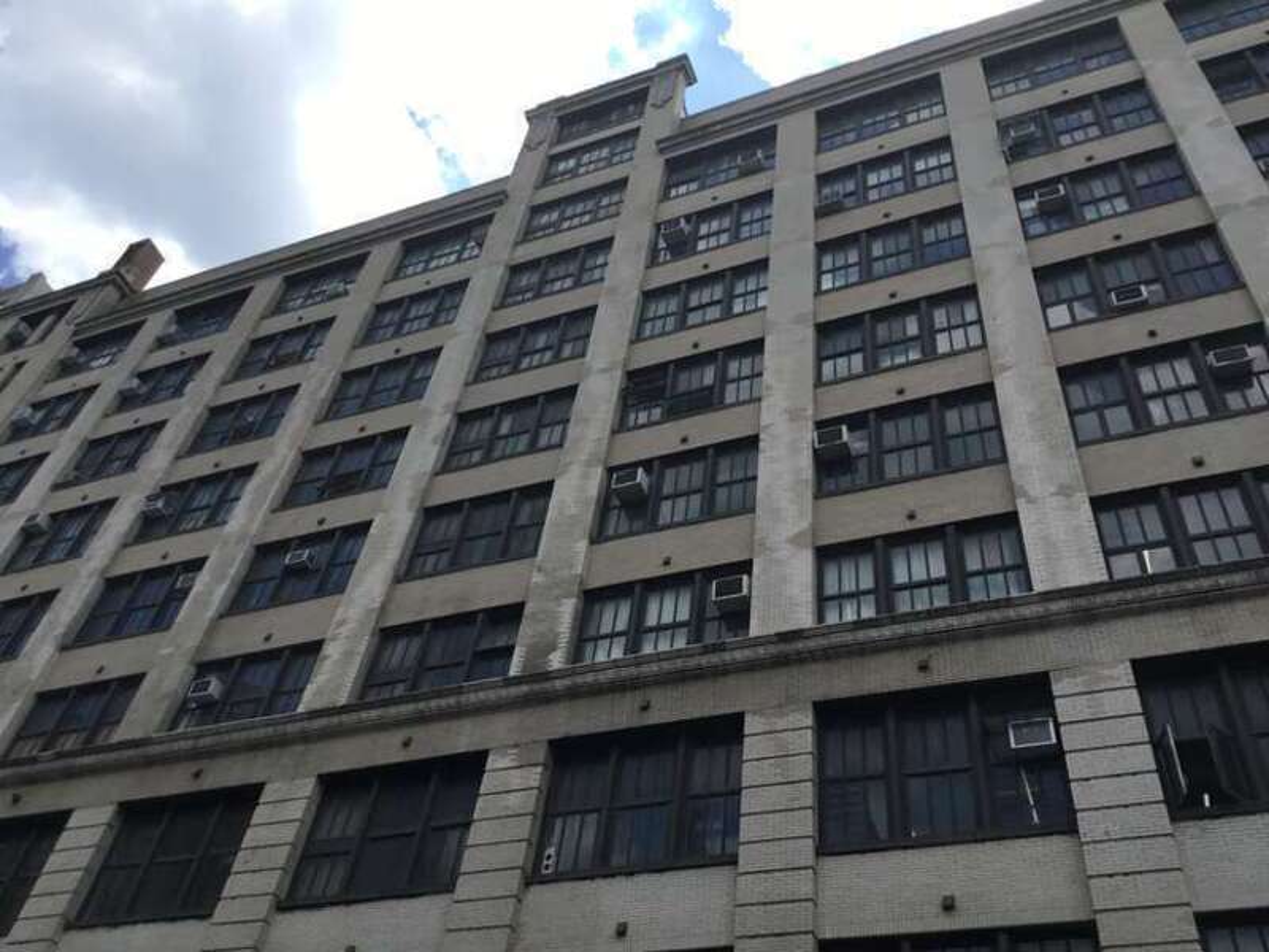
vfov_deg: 45.4
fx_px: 1136
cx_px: 634
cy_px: 476
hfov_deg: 58.4
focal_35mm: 31
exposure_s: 1/970
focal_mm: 3.3
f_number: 2.4
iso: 25
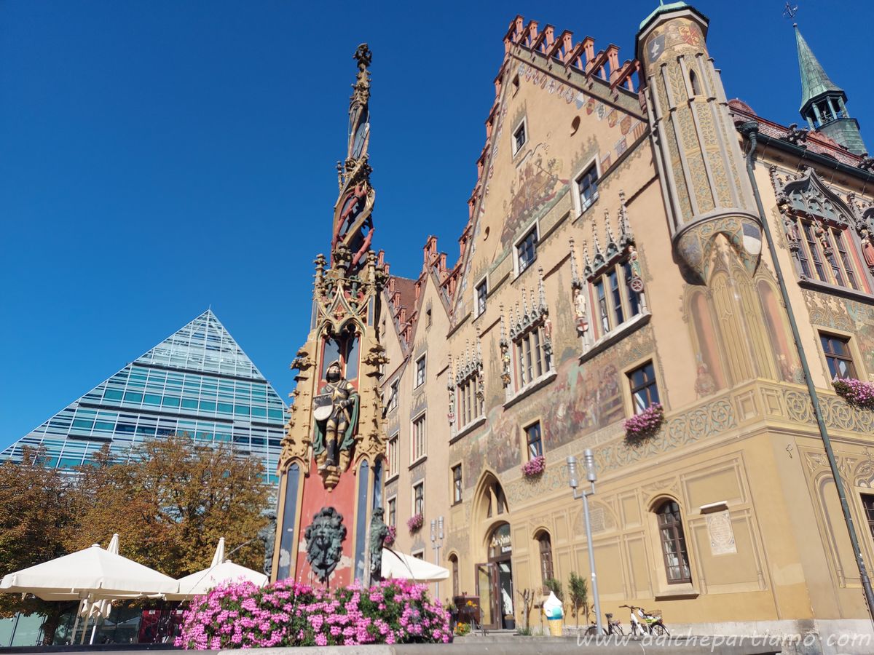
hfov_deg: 71.6
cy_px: 328
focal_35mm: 24
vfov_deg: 56.8
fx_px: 606
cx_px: 437
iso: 32
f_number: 1.8
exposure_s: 1/1191
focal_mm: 5.23
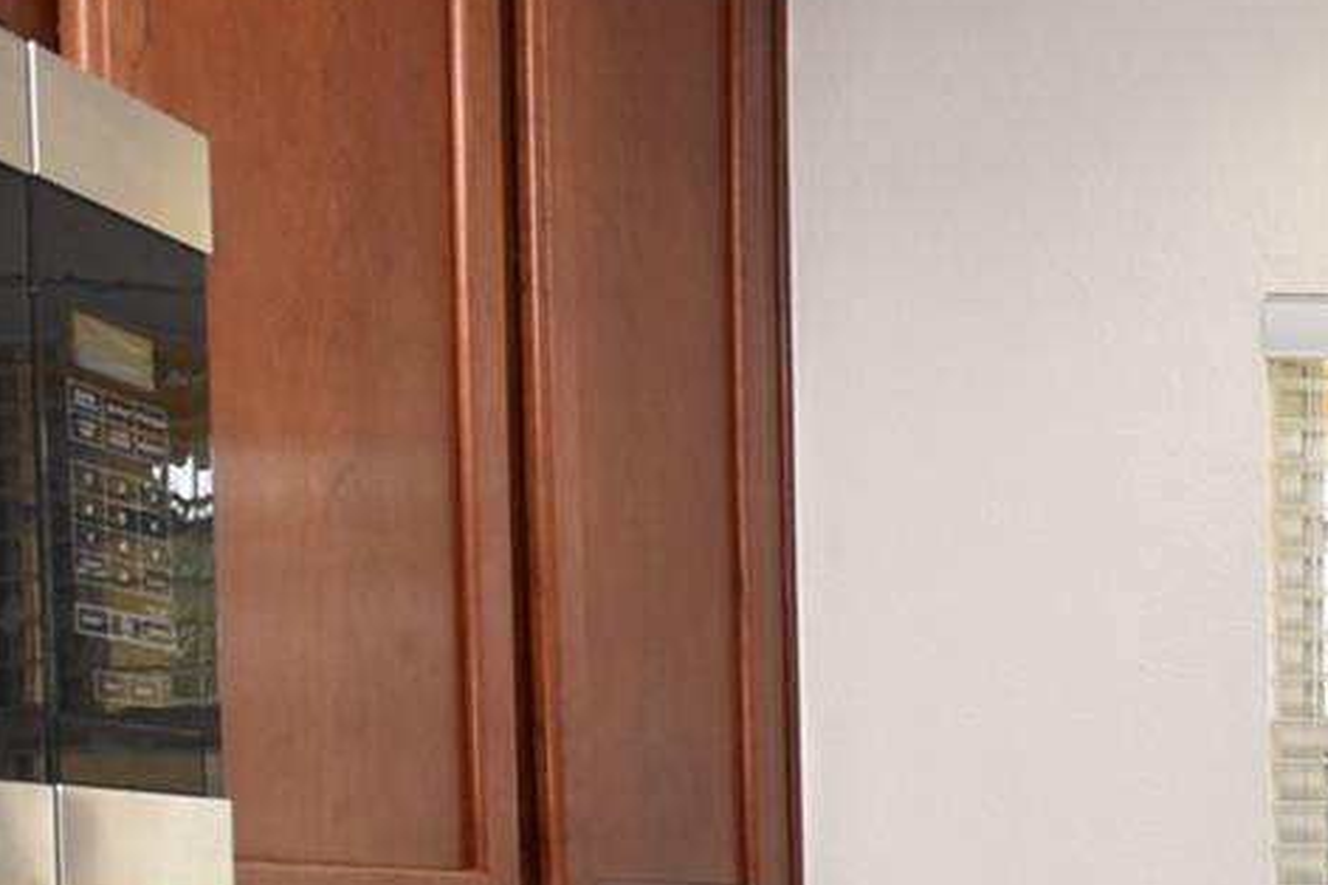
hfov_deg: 29.7
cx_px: 1793
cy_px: 1057
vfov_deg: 24.1
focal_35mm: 51
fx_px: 1881
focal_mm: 10
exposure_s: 1/60
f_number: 4
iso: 200
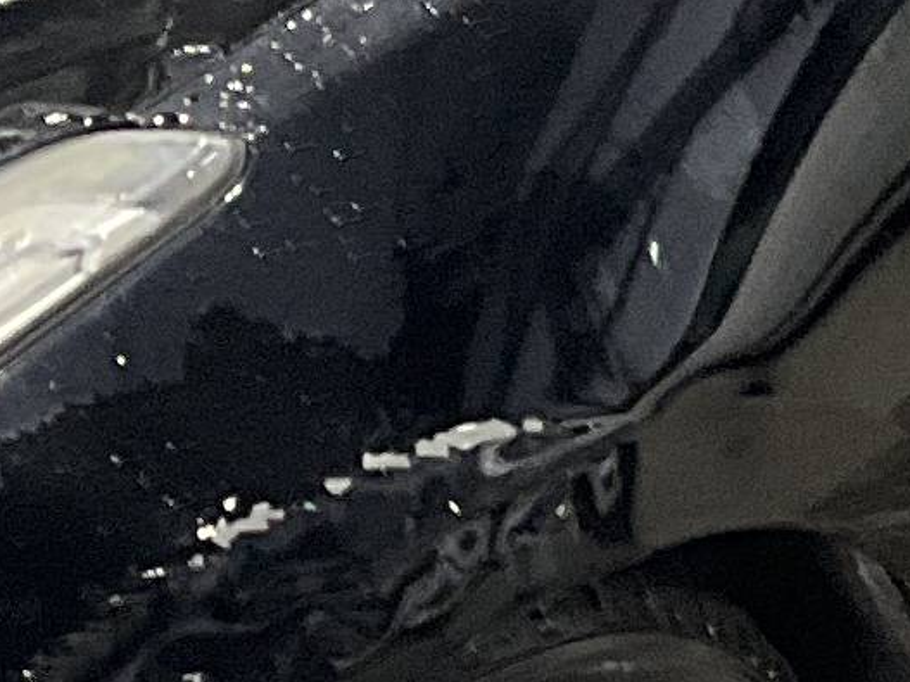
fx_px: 5835
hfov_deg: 8.8
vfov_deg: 6.7
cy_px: 200
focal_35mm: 222
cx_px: -117
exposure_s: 1/60
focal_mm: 3
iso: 100
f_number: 1.8
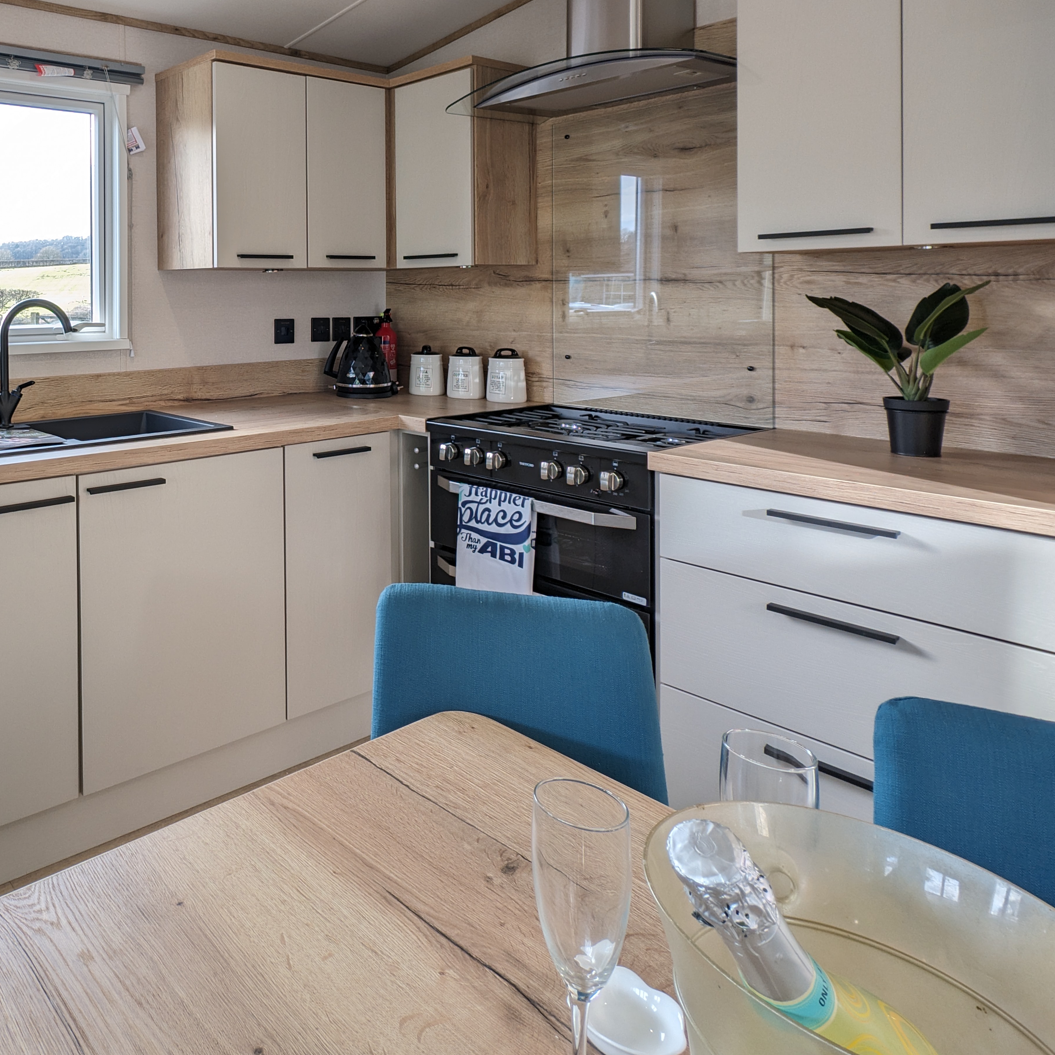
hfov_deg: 58.2
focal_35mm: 24
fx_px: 828
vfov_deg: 62.4
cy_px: 304
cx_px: 161
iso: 41
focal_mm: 2.23
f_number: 1.95
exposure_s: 1/91.6
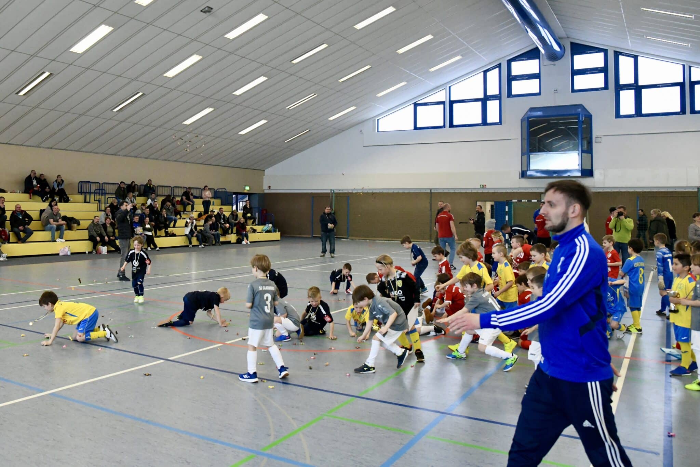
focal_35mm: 26
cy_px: 234
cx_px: 350
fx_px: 505
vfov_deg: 49.5
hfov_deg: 69.4
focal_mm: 26
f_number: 5.6
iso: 8000
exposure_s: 1/640
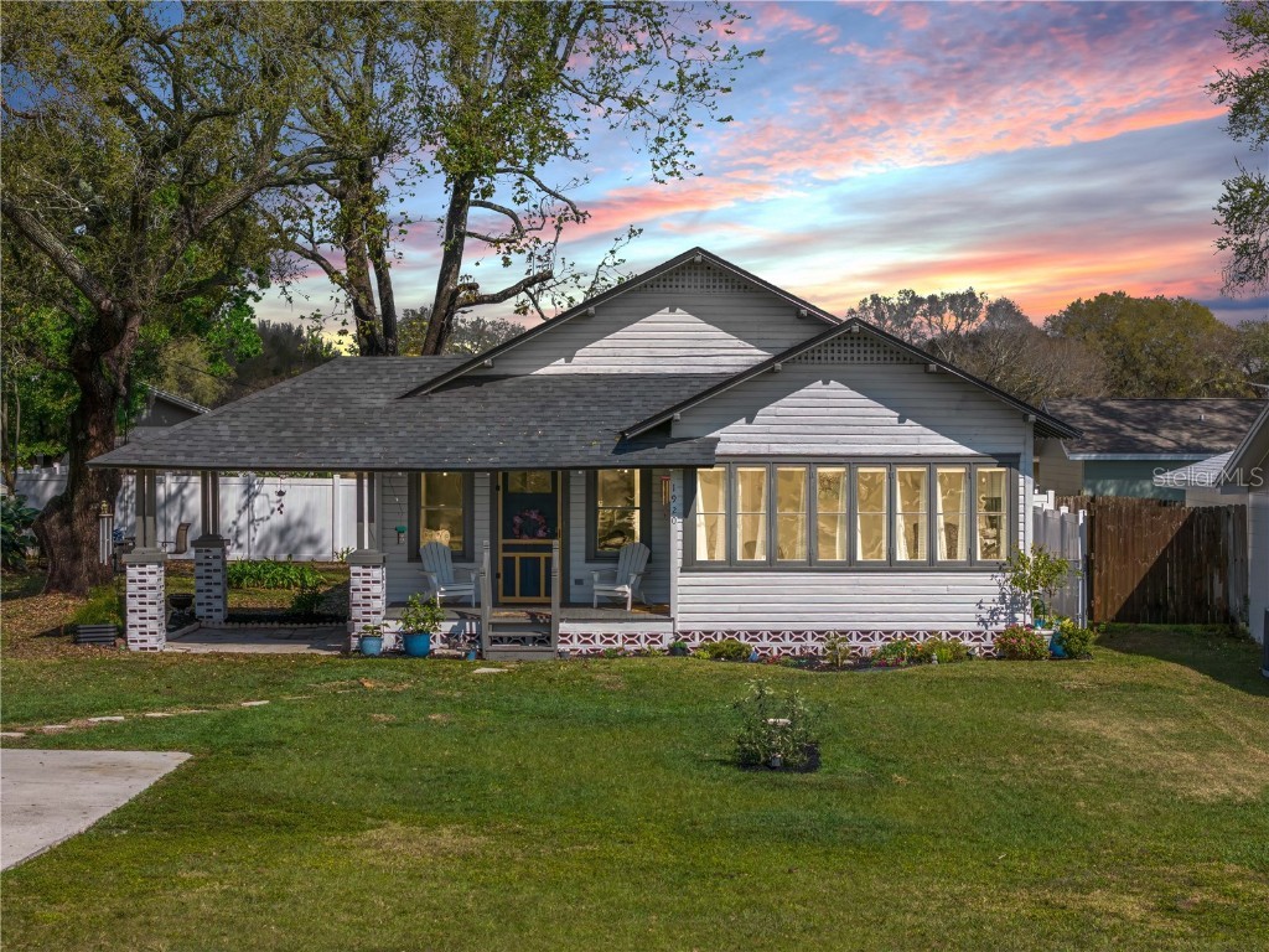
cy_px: 476
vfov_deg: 21.0
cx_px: 634
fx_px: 2566
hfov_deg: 27.8
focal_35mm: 70
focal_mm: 19.4
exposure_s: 1/2000
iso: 130
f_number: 2.8
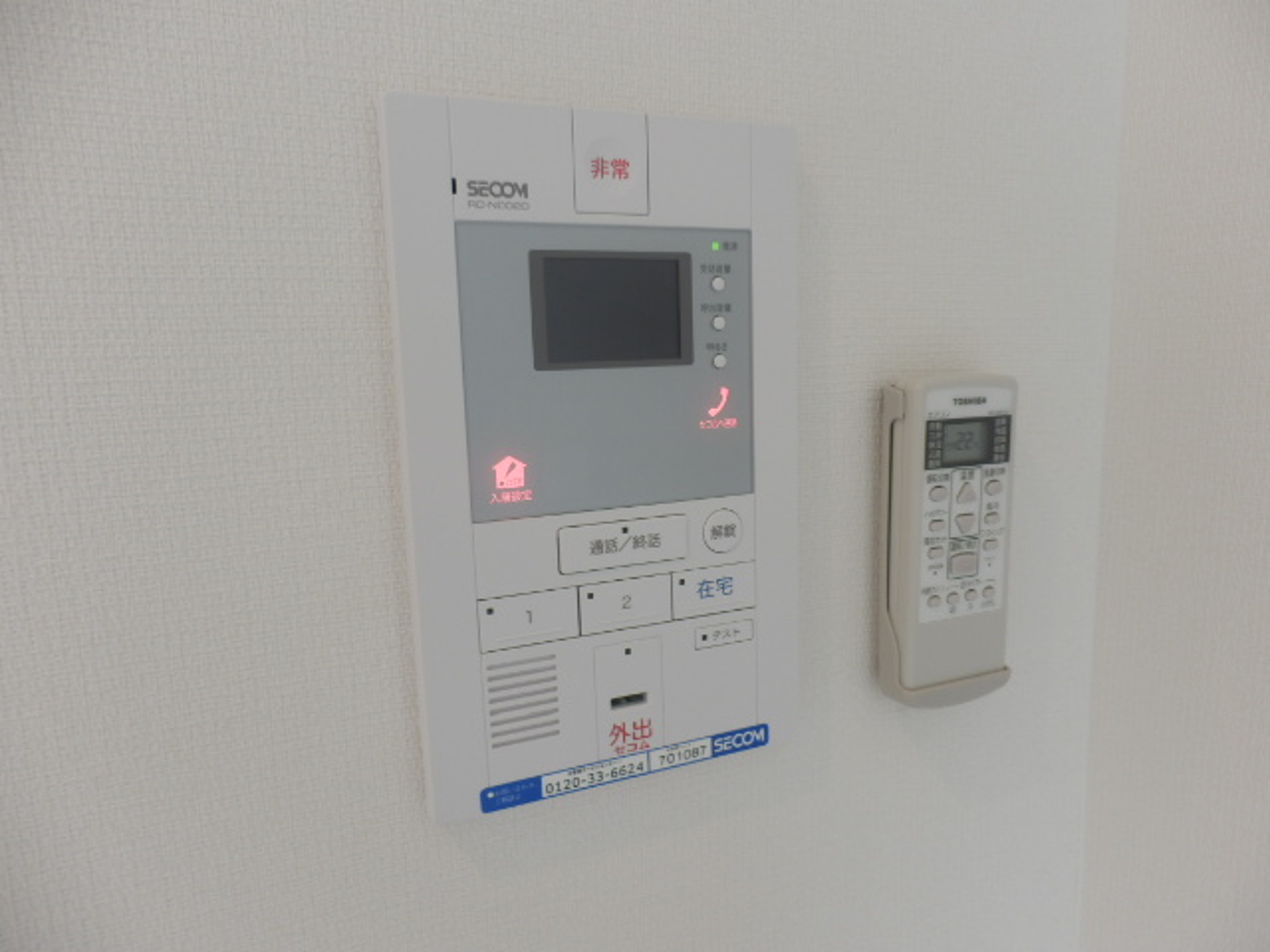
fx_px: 881
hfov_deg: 71.6
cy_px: 476
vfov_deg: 56.8
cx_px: 635
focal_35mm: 24
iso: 80
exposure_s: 1/40
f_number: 3
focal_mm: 4.2
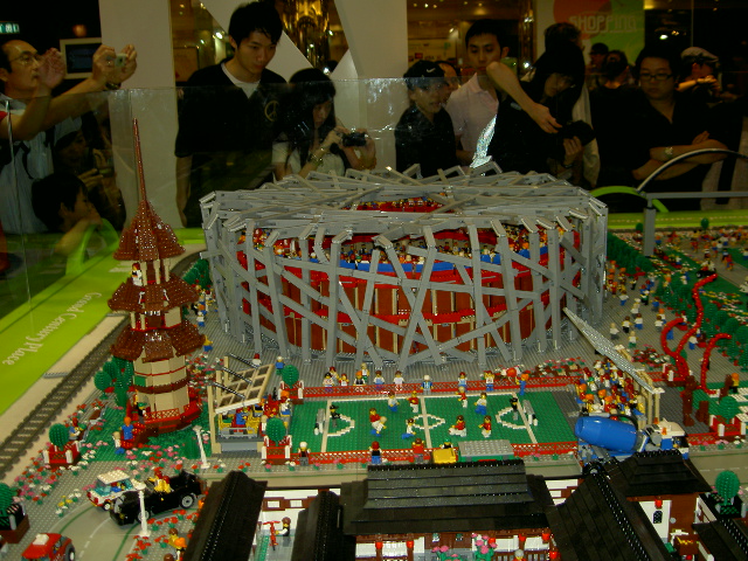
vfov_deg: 36.8
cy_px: 280
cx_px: 374
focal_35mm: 39
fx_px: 843
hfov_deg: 47.9
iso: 50
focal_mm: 8
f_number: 2.8
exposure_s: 1/60
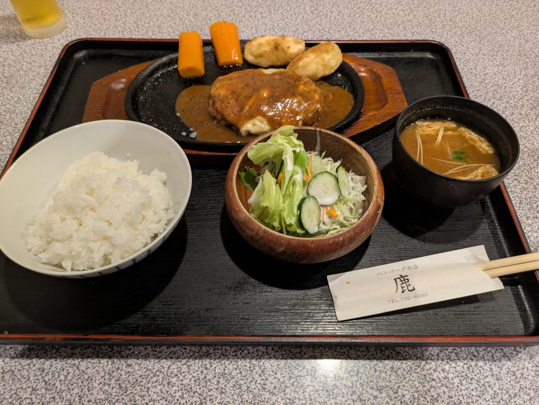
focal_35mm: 25
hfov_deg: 69.4
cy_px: 202
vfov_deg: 54.9
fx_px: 389
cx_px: 270
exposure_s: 1/25
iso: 346
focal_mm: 5.43
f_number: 1.89
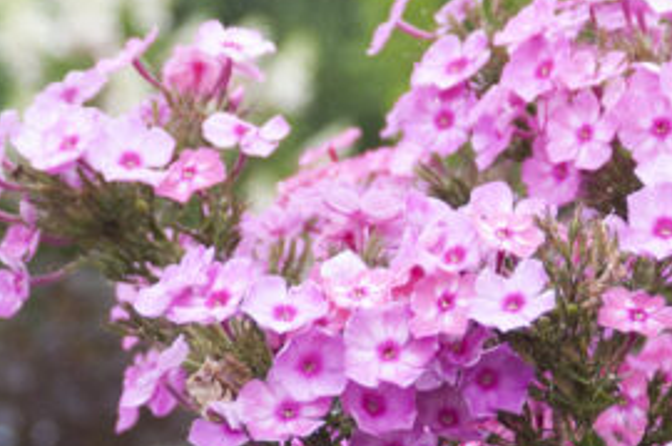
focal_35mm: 320
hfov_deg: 6.4
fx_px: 5971
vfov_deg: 4.3
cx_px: 378
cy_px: 340
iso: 400
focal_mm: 75
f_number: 5.6
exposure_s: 1/800
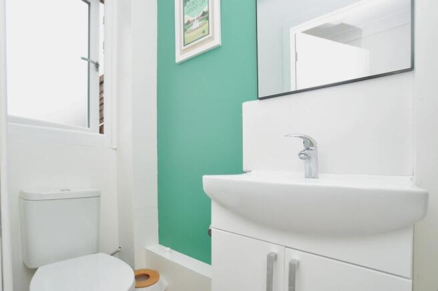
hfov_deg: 95.0
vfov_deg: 71.9
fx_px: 201
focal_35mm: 16
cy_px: 146
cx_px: 219
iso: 400
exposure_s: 1/60
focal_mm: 11
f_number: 4.5
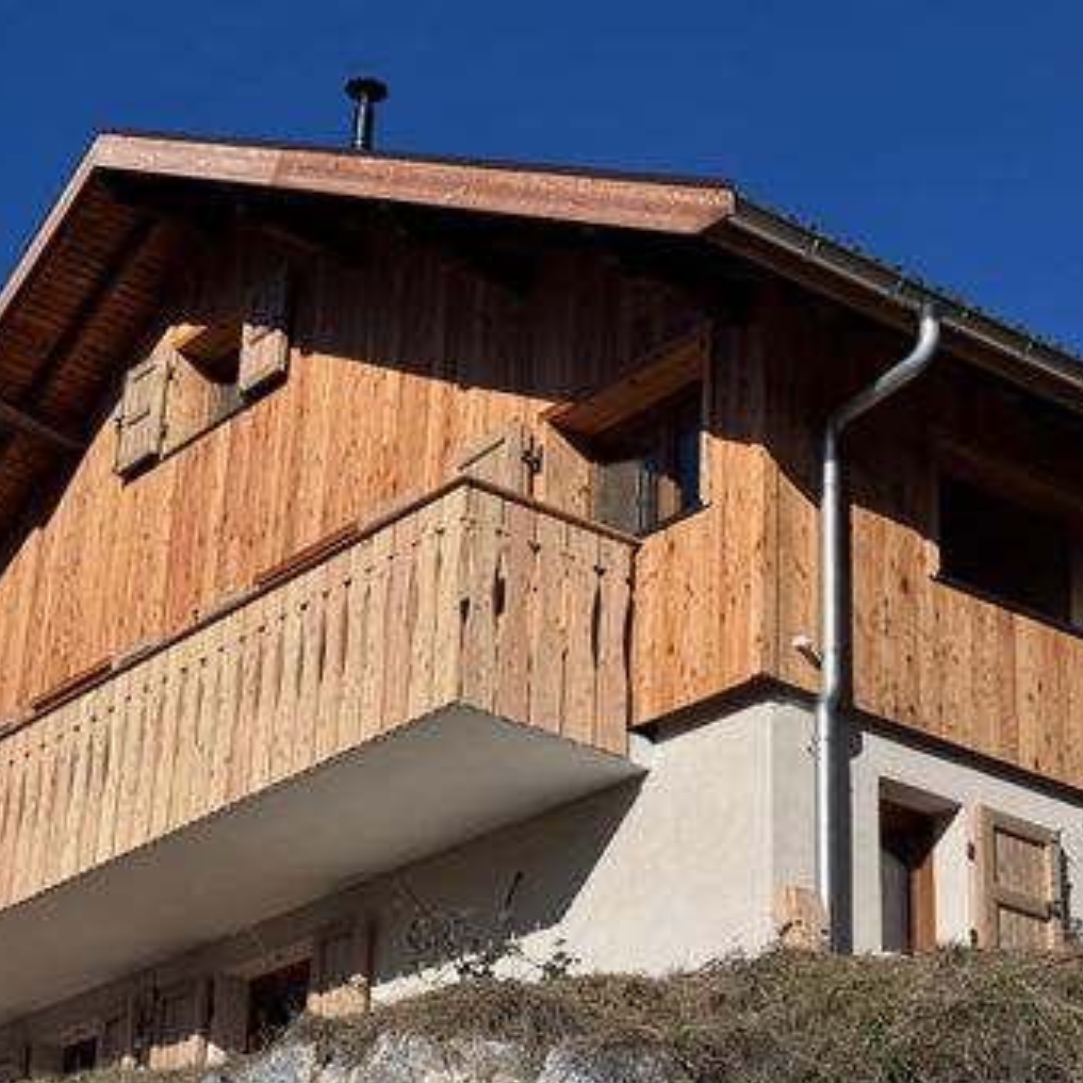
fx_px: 2655
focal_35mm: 75
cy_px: 617
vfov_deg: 23.0
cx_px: 479
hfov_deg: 23.0
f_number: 1.78
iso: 64
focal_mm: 6.76
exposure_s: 1/9009
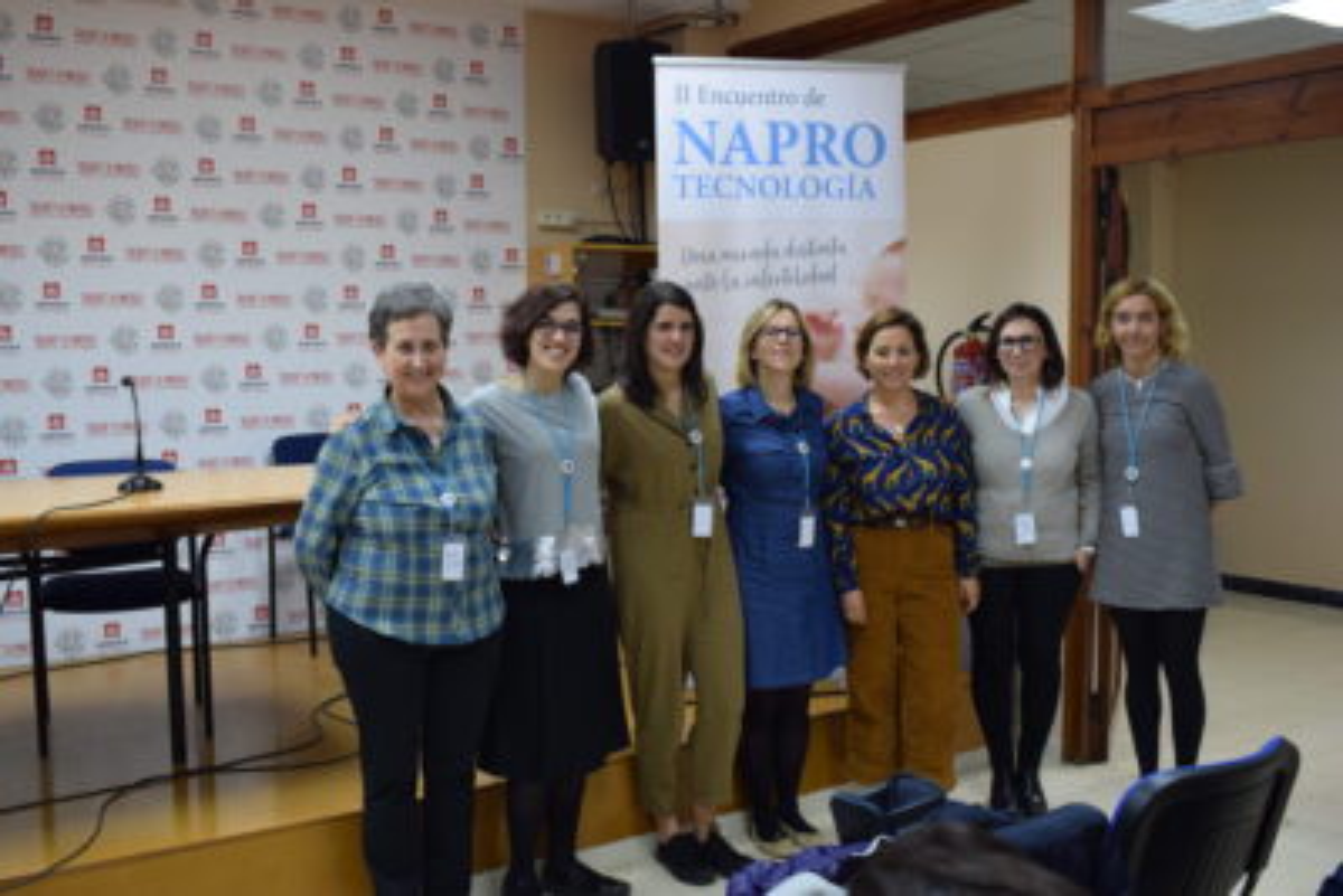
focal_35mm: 36
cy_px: 448
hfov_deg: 53.1
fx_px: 1343
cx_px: 672
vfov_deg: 36.9
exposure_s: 1/60
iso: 1600
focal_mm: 24
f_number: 5
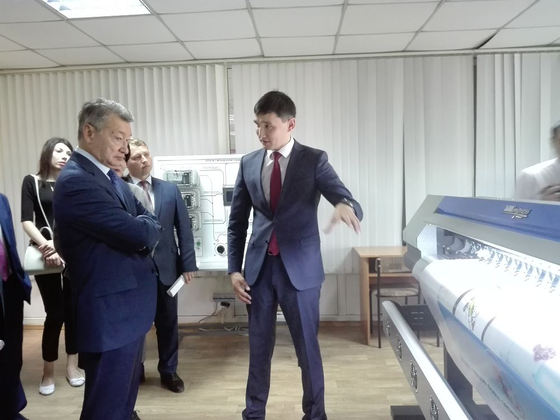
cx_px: 280
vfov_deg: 51.4
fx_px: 437
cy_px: 210
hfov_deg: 65.3
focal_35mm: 27
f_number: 2
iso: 1290
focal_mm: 3.79
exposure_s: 1/25
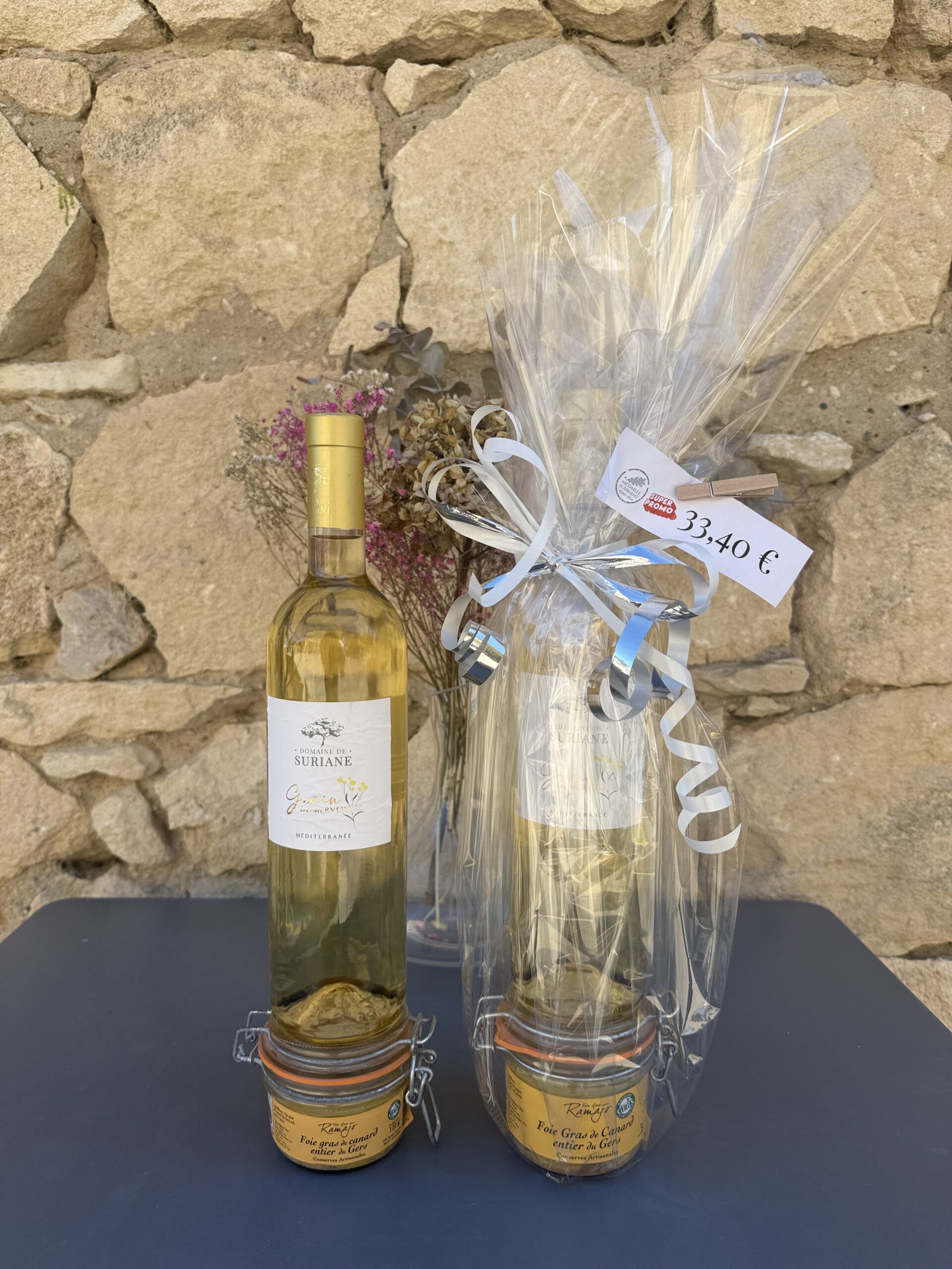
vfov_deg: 71.6
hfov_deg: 56.8
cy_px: 634
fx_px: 880
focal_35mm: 24
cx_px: 476
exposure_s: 1/1553
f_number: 1.78
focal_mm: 6.76
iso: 80
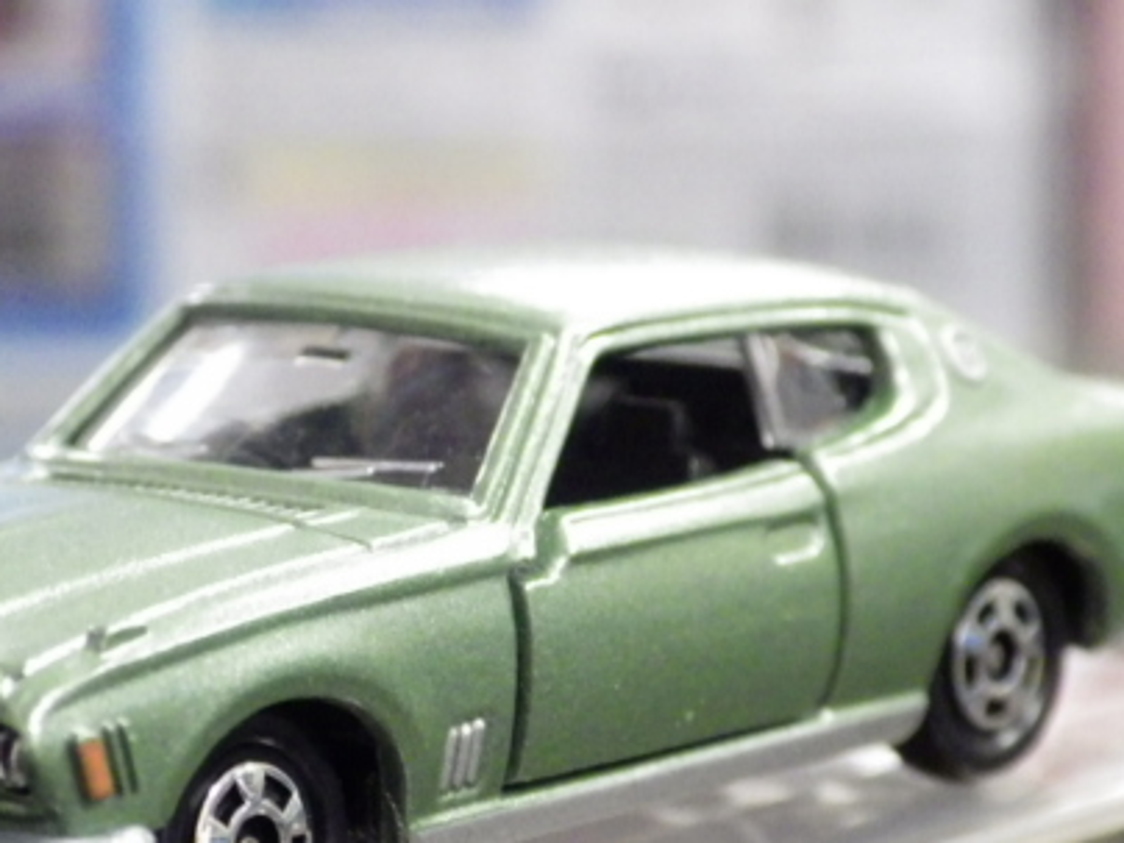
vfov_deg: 9.1
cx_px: 348
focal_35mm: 163
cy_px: 601
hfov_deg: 12.1
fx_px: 5293
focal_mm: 18.4
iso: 1250
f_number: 4.6
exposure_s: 1/30
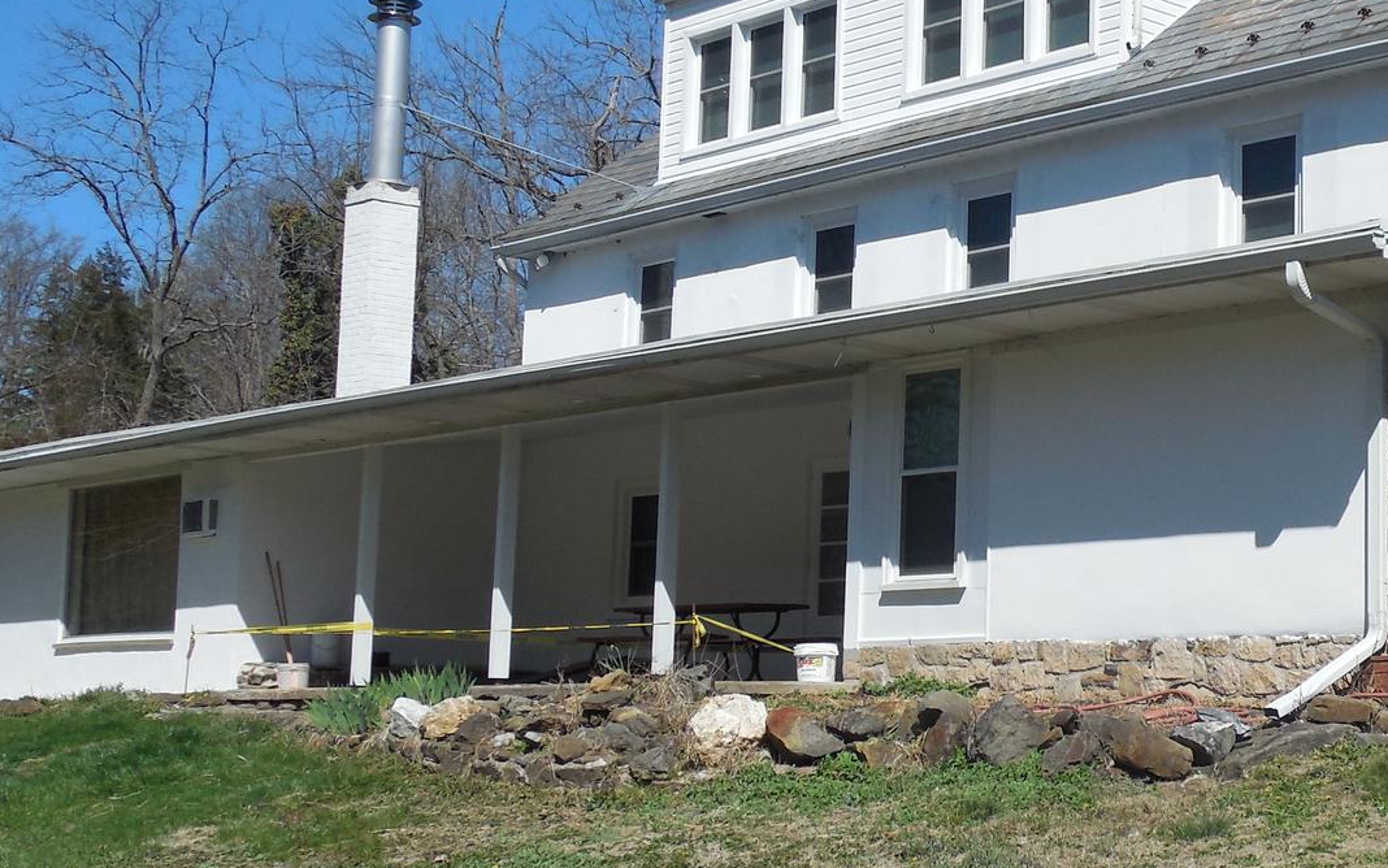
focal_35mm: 63
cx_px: 1103
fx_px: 2384
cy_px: 400
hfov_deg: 31.6
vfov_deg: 20.6
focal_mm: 5.6
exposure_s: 1/400
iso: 125
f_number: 7.2
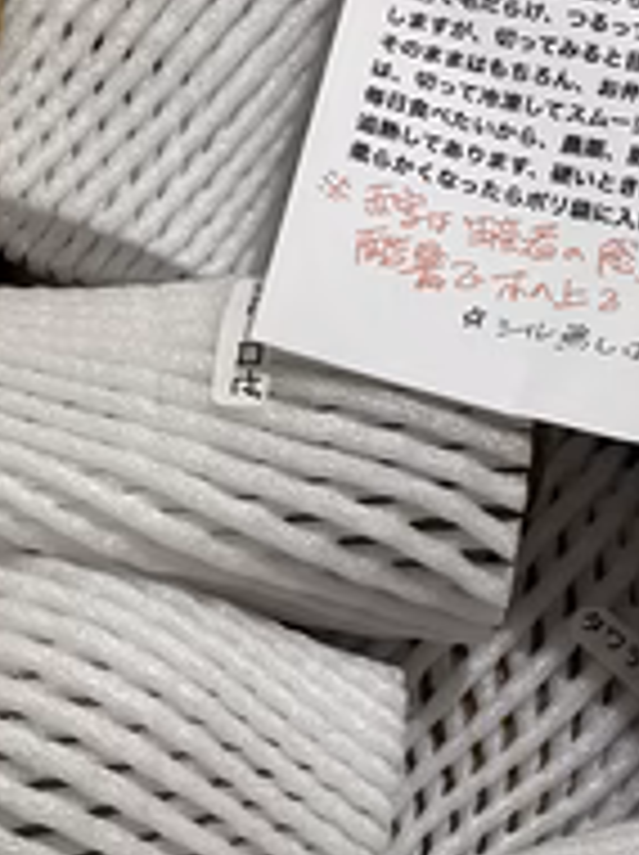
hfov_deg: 10.9
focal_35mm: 135
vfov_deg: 14.6
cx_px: 536
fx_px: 3330
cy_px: 248
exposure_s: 1/53
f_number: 2.2
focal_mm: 7.5
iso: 320
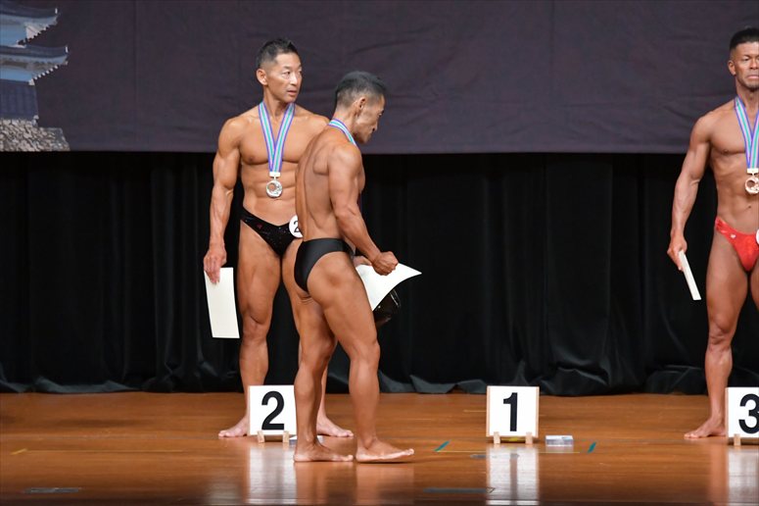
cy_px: 253
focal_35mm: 270
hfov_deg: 7.6
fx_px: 5690
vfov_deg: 5.1
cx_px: 380
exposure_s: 1/400
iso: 5000
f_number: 5.6
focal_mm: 180
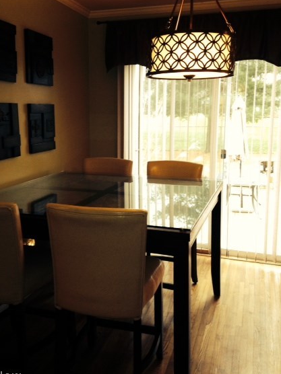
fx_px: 411
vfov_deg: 48.9
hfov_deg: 37.7
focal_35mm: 38
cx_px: 124
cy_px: 170
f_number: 2.4
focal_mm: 4.12
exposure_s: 1/20
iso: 125
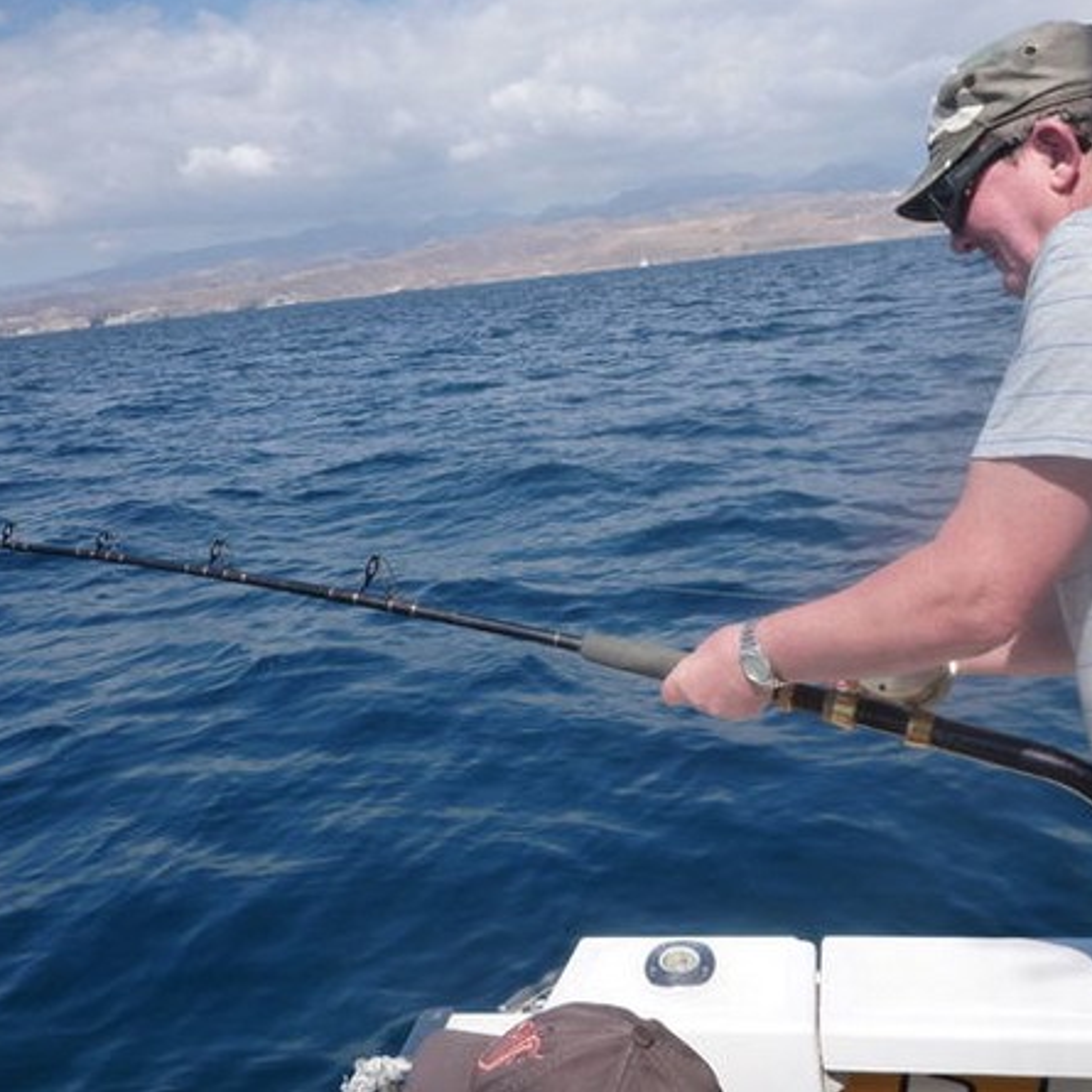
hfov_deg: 47.1
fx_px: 1249
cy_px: 515
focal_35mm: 35
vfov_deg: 47.2
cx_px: 471
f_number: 3.3
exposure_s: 1/1000
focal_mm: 4.9
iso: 160
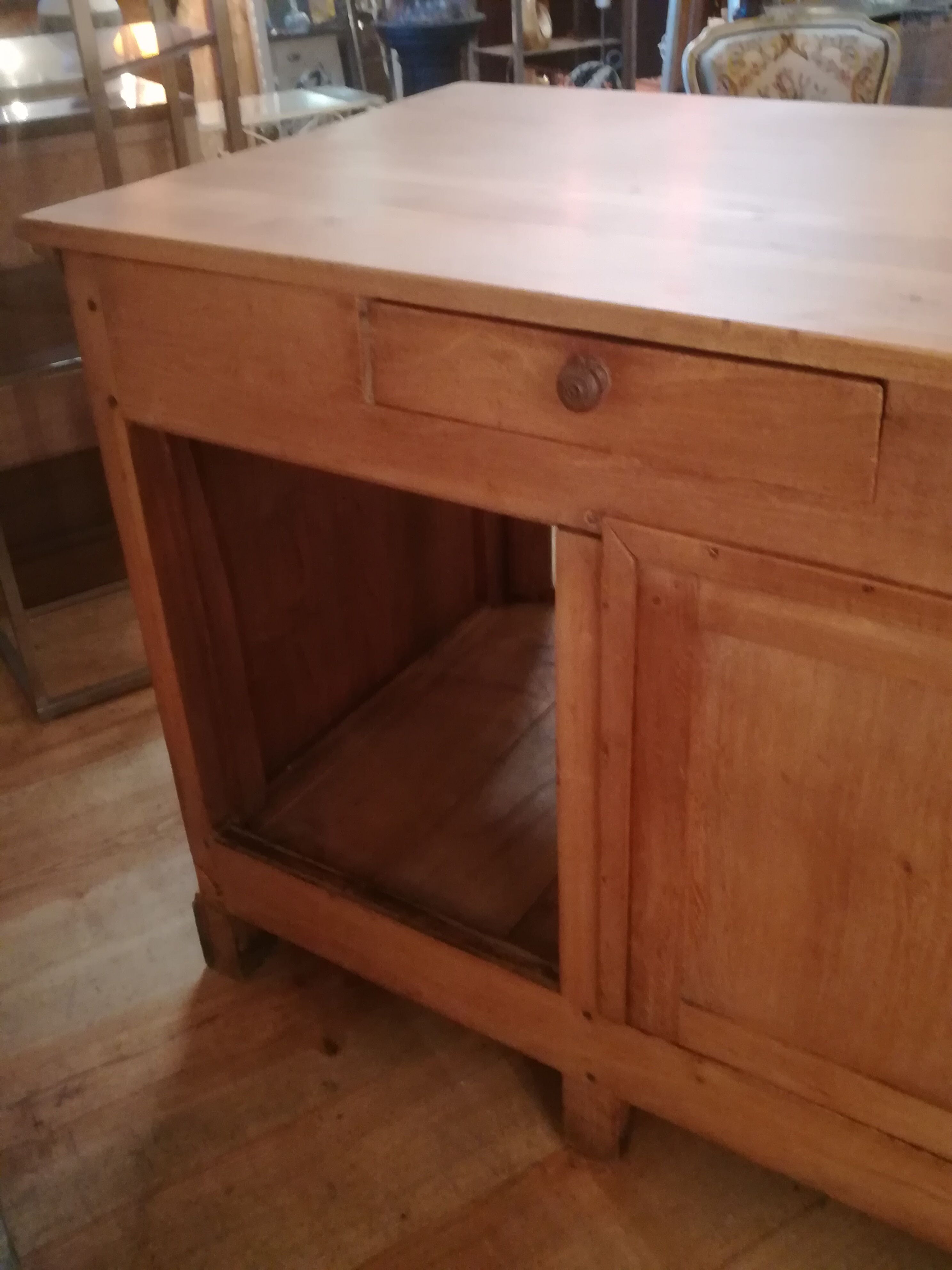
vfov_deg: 55.4
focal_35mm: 33
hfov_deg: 42.9
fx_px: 1210
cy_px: 635
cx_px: 476
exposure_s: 1/14.3
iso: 640
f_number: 2.2
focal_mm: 3.83
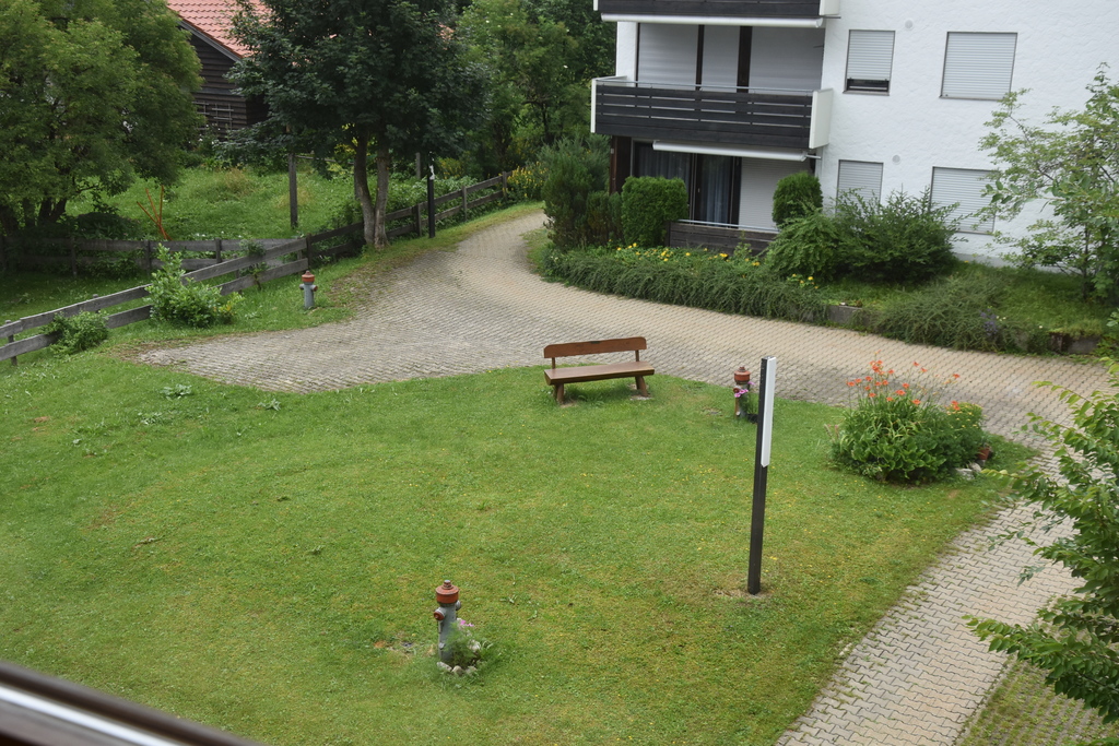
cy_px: 373
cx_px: 560
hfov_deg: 43.6
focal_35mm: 45
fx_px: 1399
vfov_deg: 29.9
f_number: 8
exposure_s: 1/250
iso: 400
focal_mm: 30
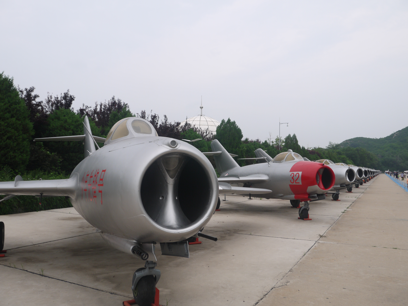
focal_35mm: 28
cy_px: 153
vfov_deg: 49.7
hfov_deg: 63.4
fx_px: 330
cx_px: 204
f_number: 7.1
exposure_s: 1/400
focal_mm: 14
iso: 160
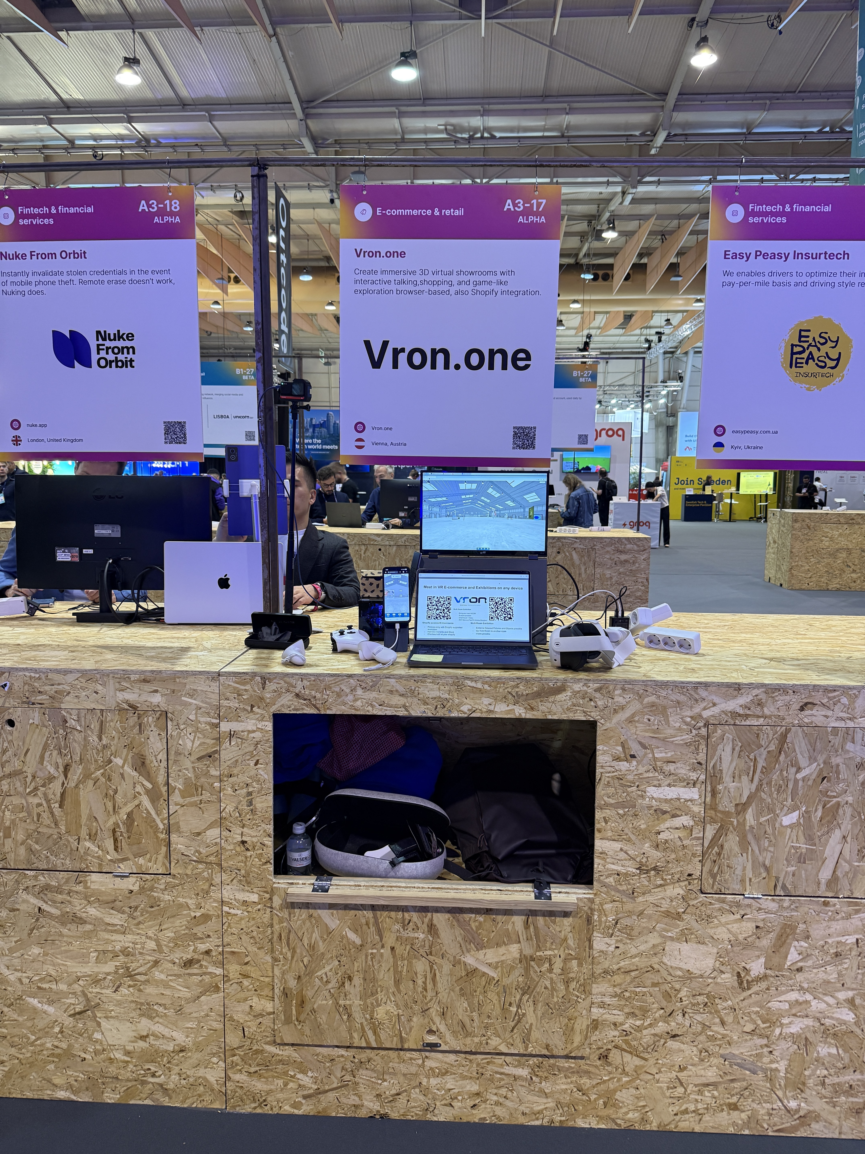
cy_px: 577
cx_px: 432
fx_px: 800
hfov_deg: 56.8
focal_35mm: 24
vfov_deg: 71.6
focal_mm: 6.76
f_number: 1.78
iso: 200
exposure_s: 1/50
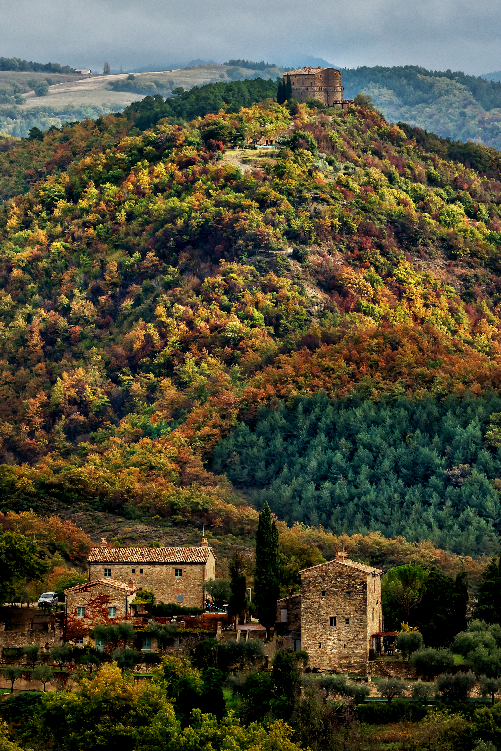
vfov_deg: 10.9
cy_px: 364
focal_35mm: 189
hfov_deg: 7.3
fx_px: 3946
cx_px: 263
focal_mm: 180
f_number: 10
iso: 100
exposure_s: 1/250
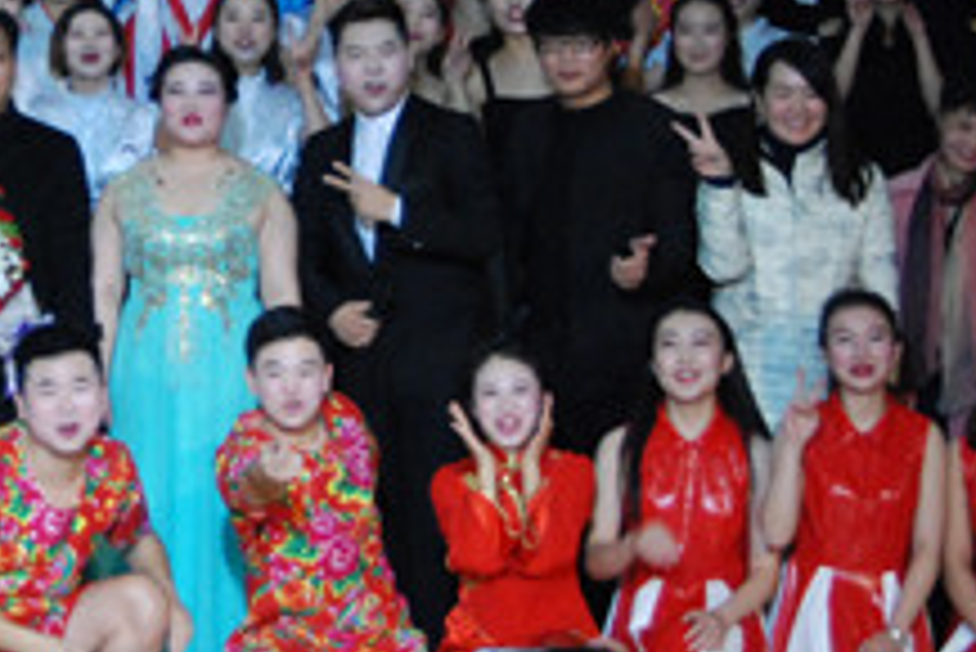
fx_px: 3825
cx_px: 90
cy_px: 115
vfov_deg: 9.7
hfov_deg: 14.4
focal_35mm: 141
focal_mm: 34
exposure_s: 1/50
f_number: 4
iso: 1600
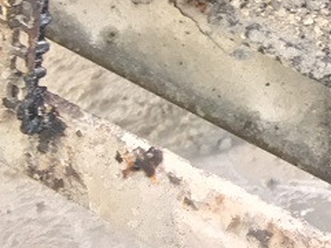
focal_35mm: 154
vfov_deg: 8.6
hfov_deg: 10.6
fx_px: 1473
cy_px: -399
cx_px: 850
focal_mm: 4.15
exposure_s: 1/120
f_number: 2.2
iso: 40
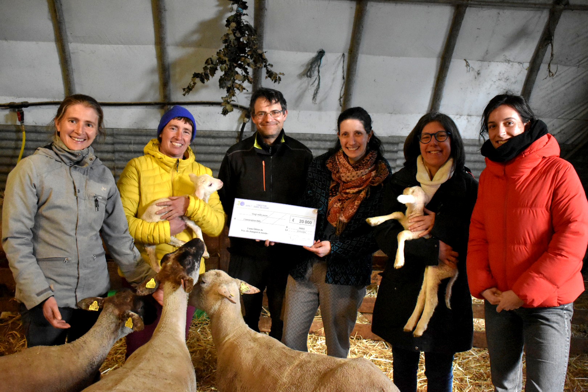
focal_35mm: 40
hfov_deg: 47.9
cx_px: 294
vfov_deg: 33.0
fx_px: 661
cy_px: 196
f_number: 4
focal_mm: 27
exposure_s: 1/125
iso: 5000
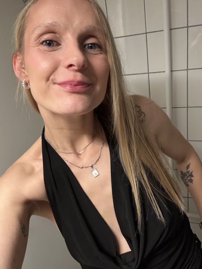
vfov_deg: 60.0
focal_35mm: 30
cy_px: 134
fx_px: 233
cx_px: 101
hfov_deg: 46.8
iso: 125
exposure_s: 1/50
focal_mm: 2.69
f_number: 1.9
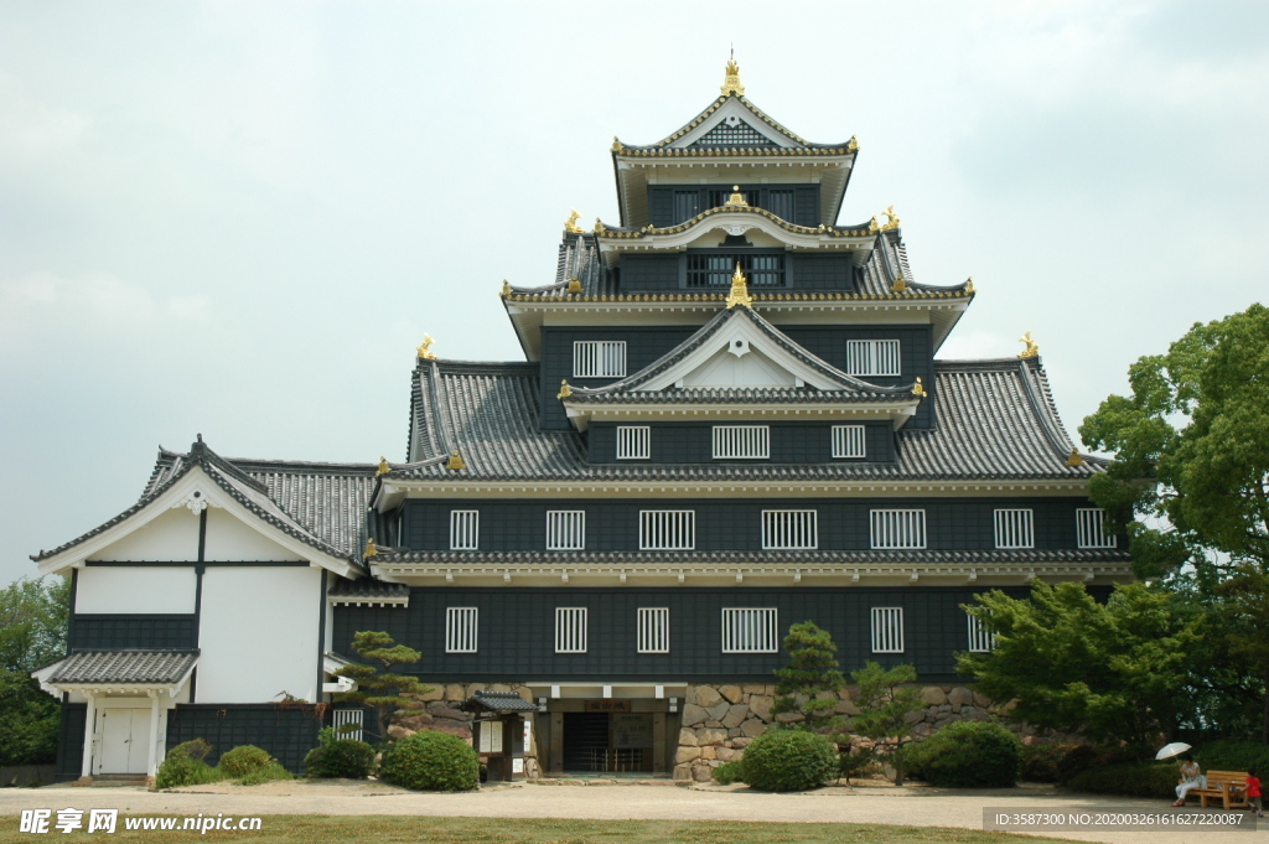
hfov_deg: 42.4
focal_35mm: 46
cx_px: 634
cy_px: 422
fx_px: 1638
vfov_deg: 28.9
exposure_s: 1/320
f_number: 10
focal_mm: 31
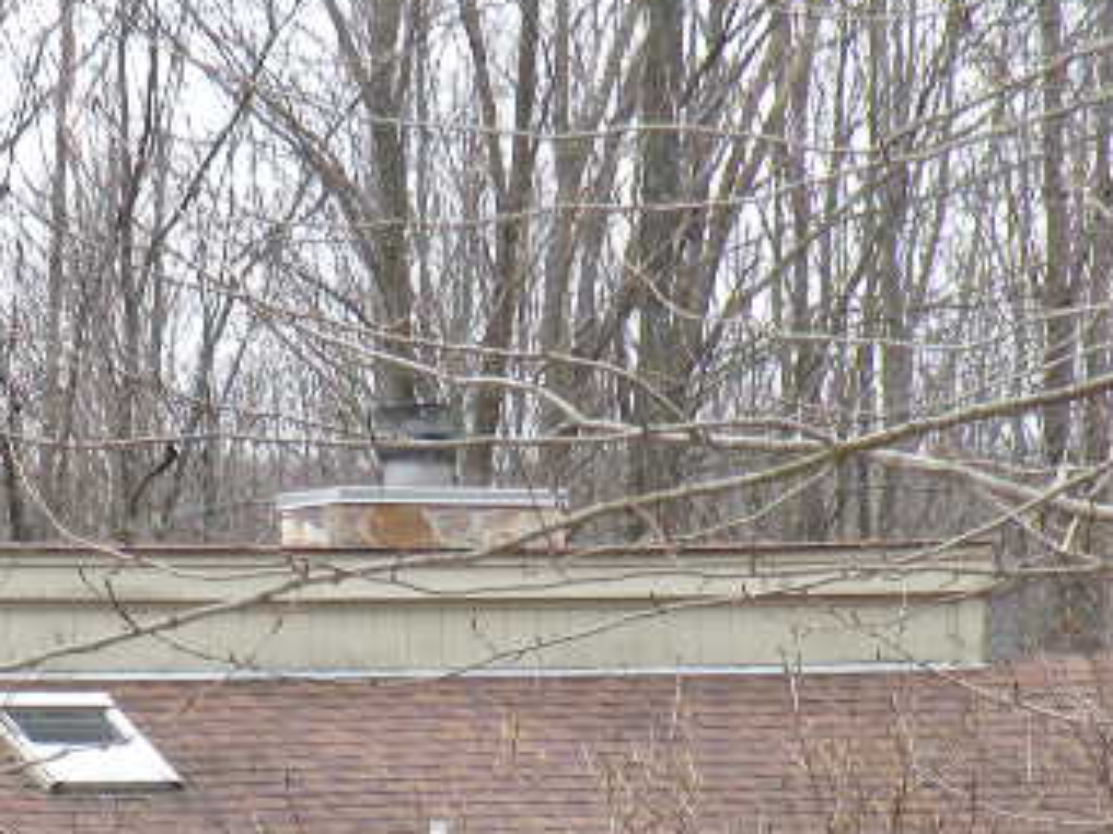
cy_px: 1107
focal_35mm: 305
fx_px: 9803
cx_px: 309
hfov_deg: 6.5
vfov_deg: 4.8
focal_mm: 17.9
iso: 64
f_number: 4
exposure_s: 1/39.7
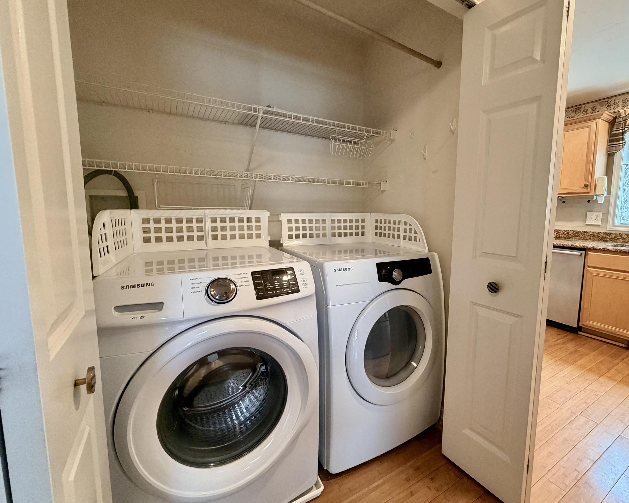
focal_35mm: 16
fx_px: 298
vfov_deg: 80.4
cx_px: 364
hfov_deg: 92.4
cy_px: 244
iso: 250
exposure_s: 1/60
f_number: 2.2
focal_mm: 2.22
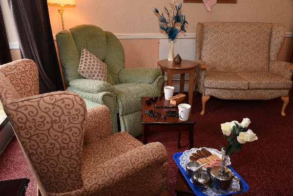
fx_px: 244
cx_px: 146
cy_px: 98
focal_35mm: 30
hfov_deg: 61.9
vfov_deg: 43.7
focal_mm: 30
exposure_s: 1/40
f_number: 6.3
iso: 800
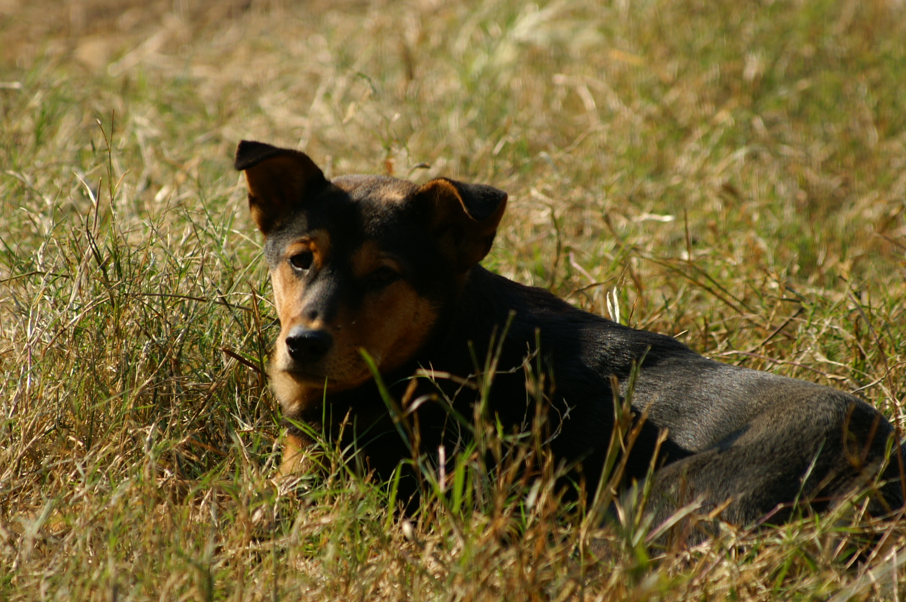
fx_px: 15086
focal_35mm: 600
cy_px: 301
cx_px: 453
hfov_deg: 3.4
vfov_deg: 2.3
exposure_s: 1/500
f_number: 6.3
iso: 250
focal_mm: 400
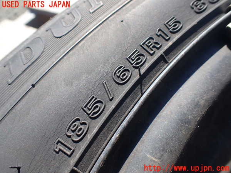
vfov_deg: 46.8
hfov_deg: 60.0
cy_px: 86
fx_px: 200
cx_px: 116
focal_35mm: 30
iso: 100
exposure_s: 1/500
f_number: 3.2
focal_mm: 5.4
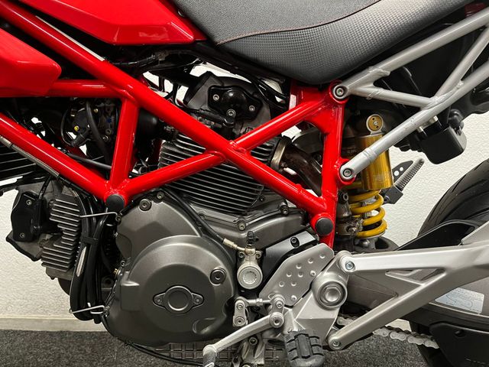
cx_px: 244
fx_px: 367
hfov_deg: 67.3
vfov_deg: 53.1
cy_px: 184
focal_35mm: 26
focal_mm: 5.1
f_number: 1.6
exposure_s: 1/50
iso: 500
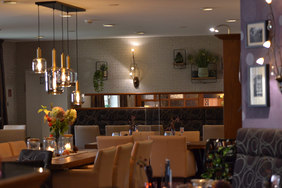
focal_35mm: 105
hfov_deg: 19.5
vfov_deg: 13.0
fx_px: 822
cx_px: 141
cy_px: 94
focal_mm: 70
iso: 1400
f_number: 2.8
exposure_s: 1/60
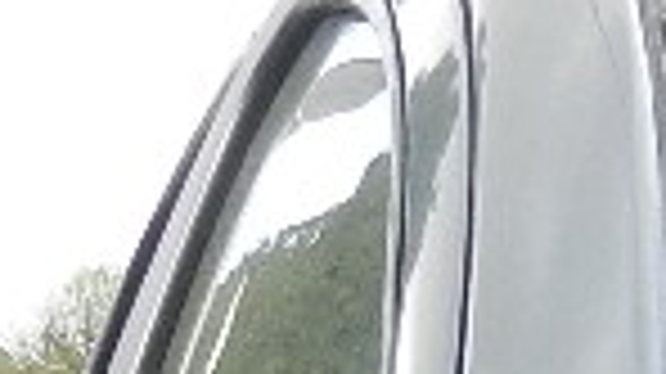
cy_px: 1185
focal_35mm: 188
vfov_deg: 5.9
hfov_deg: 10.4
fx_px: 3318
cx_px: 1413
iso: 160
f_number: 3.5
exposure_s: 1/320
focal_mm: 4.5
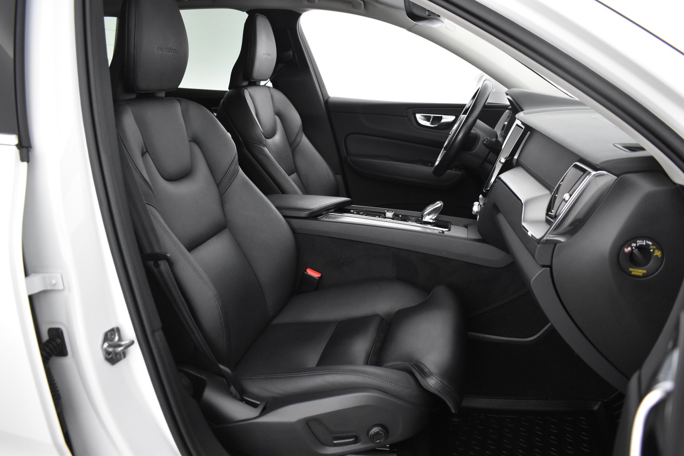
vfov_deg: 47.9
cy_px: 228
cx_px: 342
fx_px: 513
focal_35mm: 27
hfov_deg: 67.4
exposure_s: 1/30
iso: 2500
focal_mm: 18
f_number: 3.5
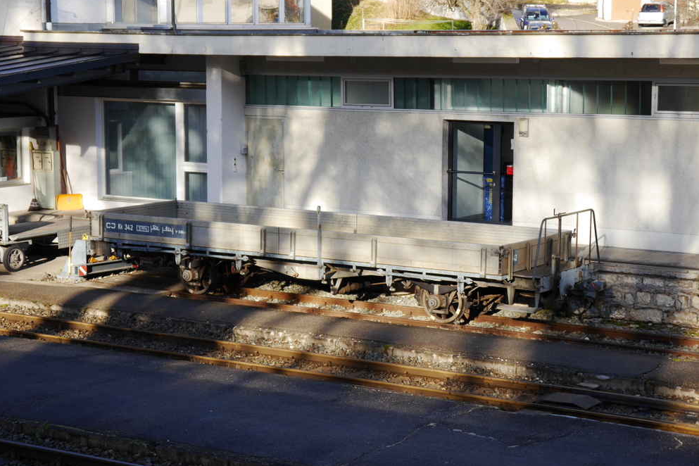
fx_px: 1709
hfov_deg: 23.1
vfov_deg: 15.5
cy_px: 243
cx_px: 349
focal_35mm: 88
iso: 160
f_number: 5.6
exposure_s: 1/160
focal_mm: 42
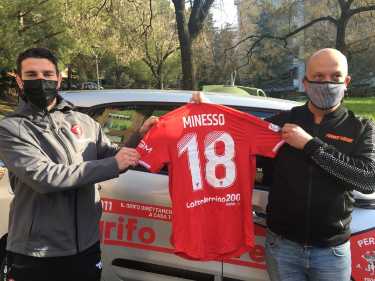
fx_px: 314
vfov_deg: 48.2
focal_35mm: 29
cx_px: 188
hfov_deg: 61.7
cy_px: 140
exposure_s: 1/121
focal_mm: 4.15
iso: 25
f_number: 2.2
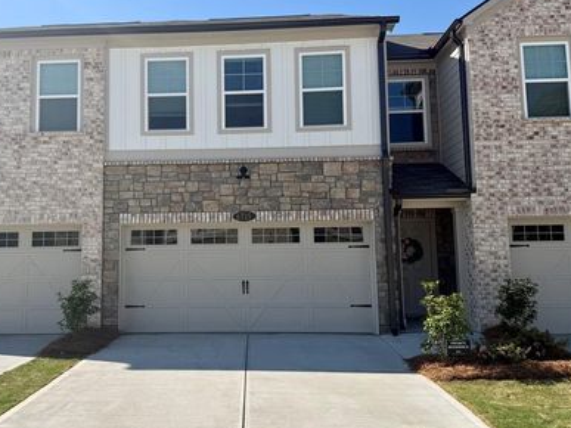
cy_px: 207
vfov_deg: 45.4
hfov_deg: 57.9
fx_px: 511
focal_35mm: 31
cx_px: 229
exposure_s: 1/4673
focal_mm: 6.76
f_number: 1.78
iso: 80
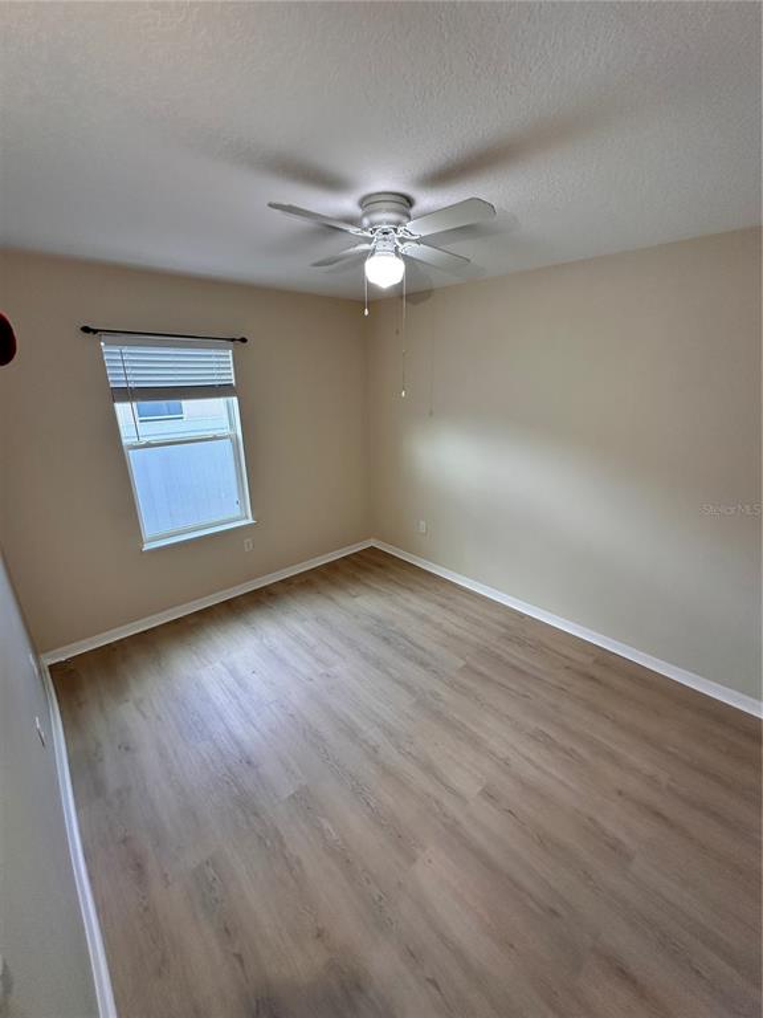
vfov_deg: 102.1
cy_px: 509
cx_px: 382
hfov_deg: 85.7
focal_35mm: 14
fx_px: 411
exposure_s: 1/120
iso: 125
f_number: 2.2
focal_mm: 2.22
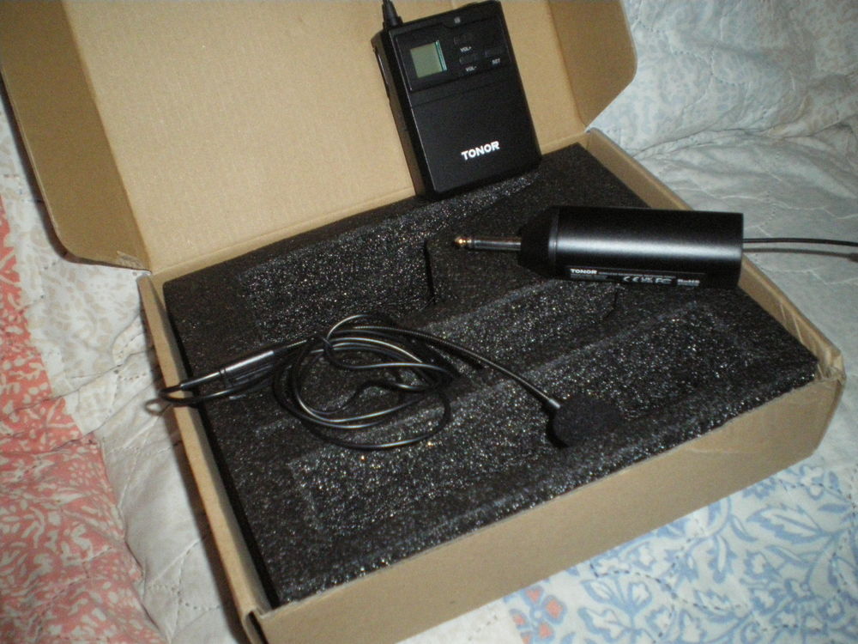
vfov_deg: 39.7
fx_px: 892
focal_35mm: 36
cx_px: 429
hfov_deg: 51.4
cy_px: 322
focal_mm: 6.3
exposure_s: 1/50
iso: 800
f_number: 3.1
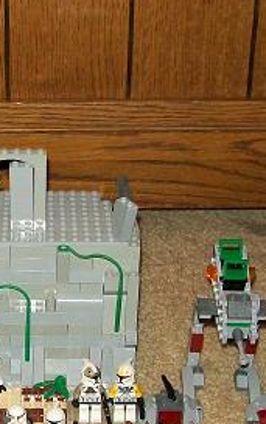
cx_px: -52
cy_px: 287
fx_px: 1123
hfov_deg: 13.2
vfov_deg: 21.3
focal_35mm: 97
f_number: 2.7
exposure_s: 1/60
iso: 160
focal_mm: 6
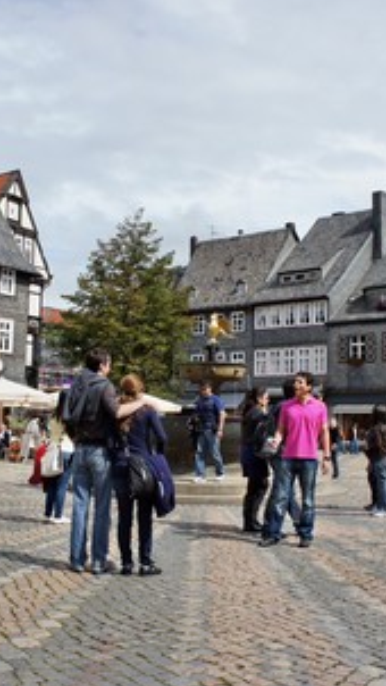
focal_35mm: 43
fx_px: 782
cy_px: 343
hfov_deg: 27.7
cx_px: 159
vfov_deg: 47.3
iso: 200
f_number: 7.1
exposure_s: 1/500
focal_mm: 18
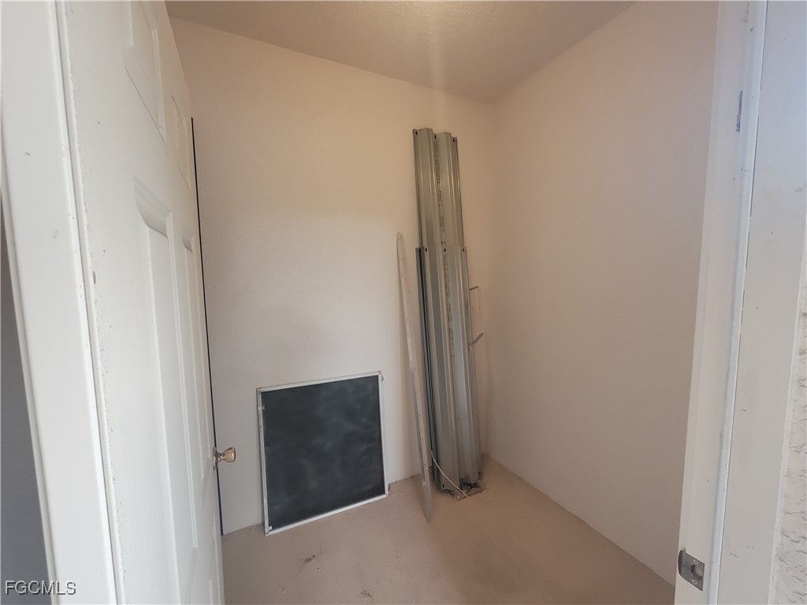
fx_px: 303
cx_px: 404
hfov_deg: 106.2
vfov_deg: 89.9
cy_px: 302
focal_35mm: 13
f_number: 2.2
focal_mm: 2.2
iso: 160
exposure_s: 1/60
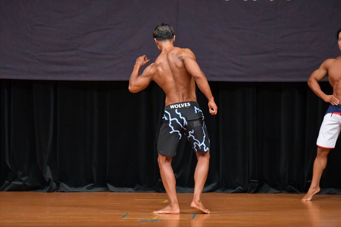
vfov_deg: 4.8
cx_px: 170
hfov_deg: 7.2
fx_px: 2698
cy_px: 114
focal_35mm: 285
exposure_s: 1/400
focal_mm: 190
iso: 5000
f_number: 5.6
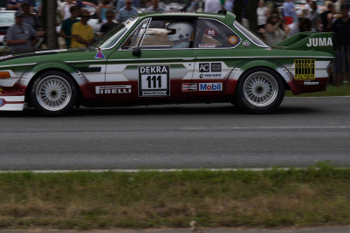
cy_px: 71
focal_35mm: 166
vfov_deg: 8.3
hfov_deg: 12.4
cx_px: 144
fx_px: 1613
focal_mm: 111
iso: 100
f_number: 6.3
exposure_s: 1/500
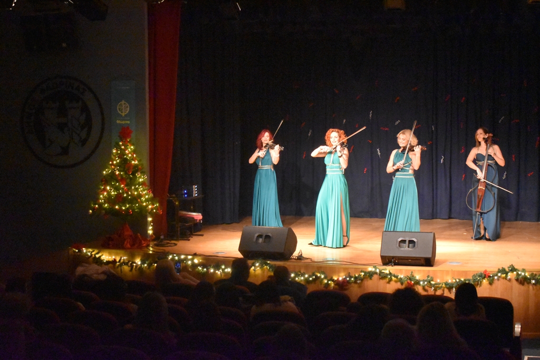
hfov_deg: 31.9
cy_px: 180
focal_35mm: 63
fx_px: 945
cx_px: 270
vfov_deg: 21.6
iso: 12800
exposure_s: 1/100
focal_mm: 42
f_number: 5
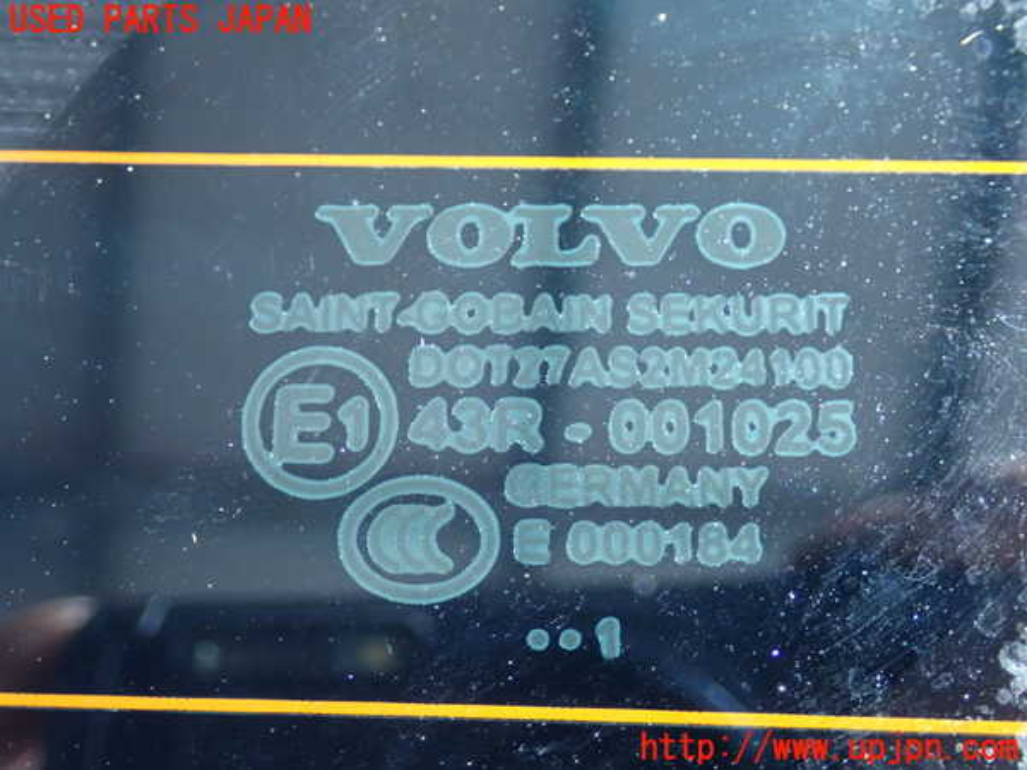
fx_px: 1721
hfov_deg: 33.2
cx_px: 514
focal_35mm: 58
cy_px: 385
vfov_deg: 25.2
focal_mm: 10.35
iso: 250
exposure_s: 1/60
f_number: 3.5
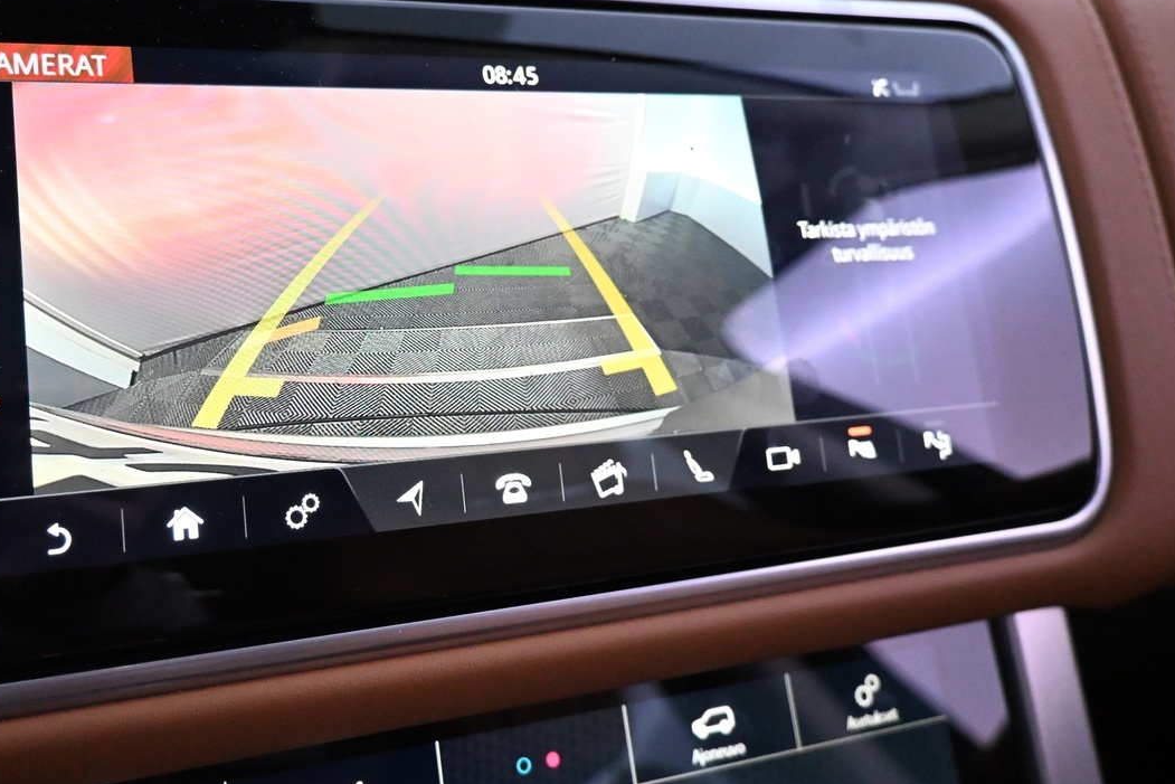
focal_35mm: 37
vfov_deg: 35.6
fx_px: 1208
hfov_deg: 50.9
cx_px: 389
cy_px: 264
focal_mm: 16
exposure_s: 1/60
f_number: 3.5
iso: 4000
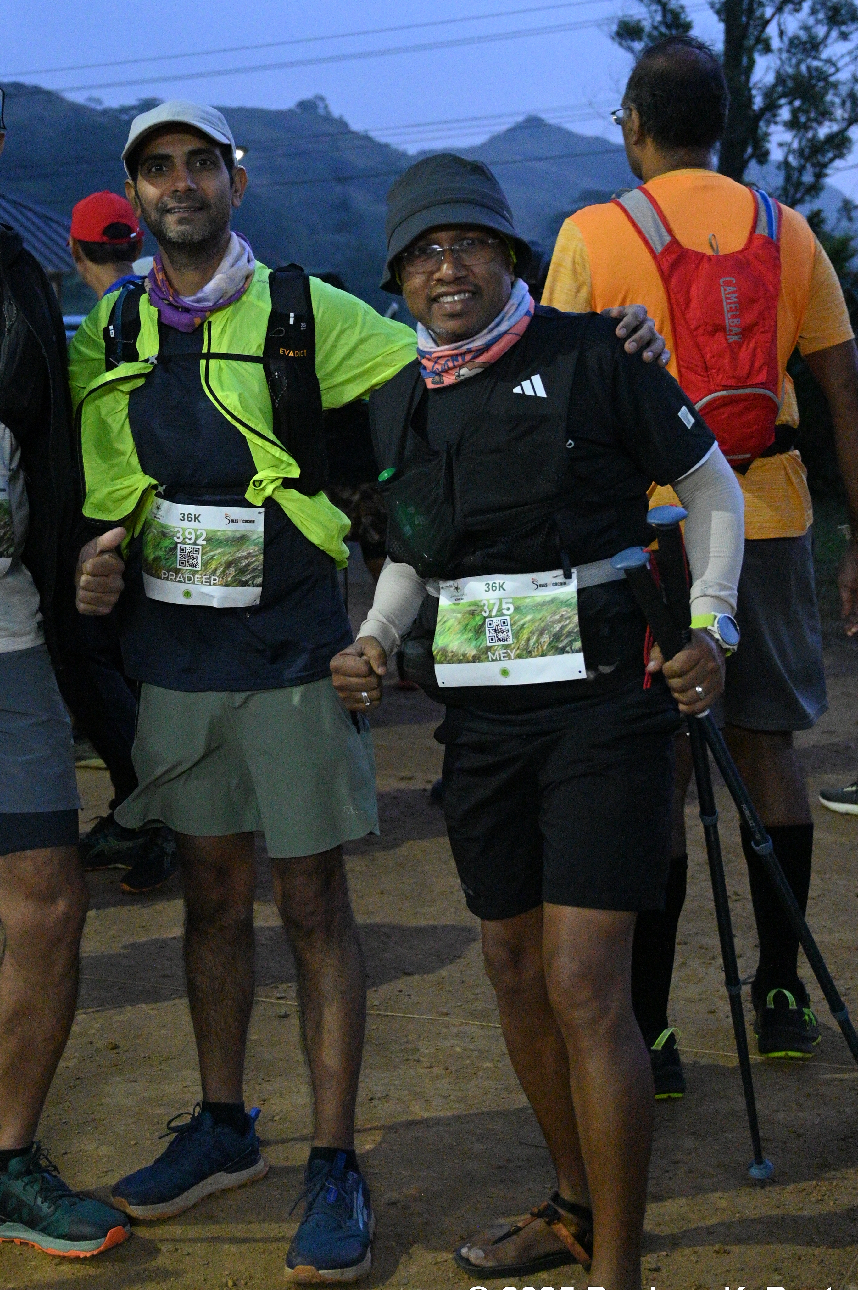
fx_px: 2112
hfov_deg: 22.8
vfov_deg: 33.6
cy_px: 405
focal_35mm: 59
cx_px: 241
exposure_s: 1/160
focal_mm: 40
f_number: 4
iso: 16000
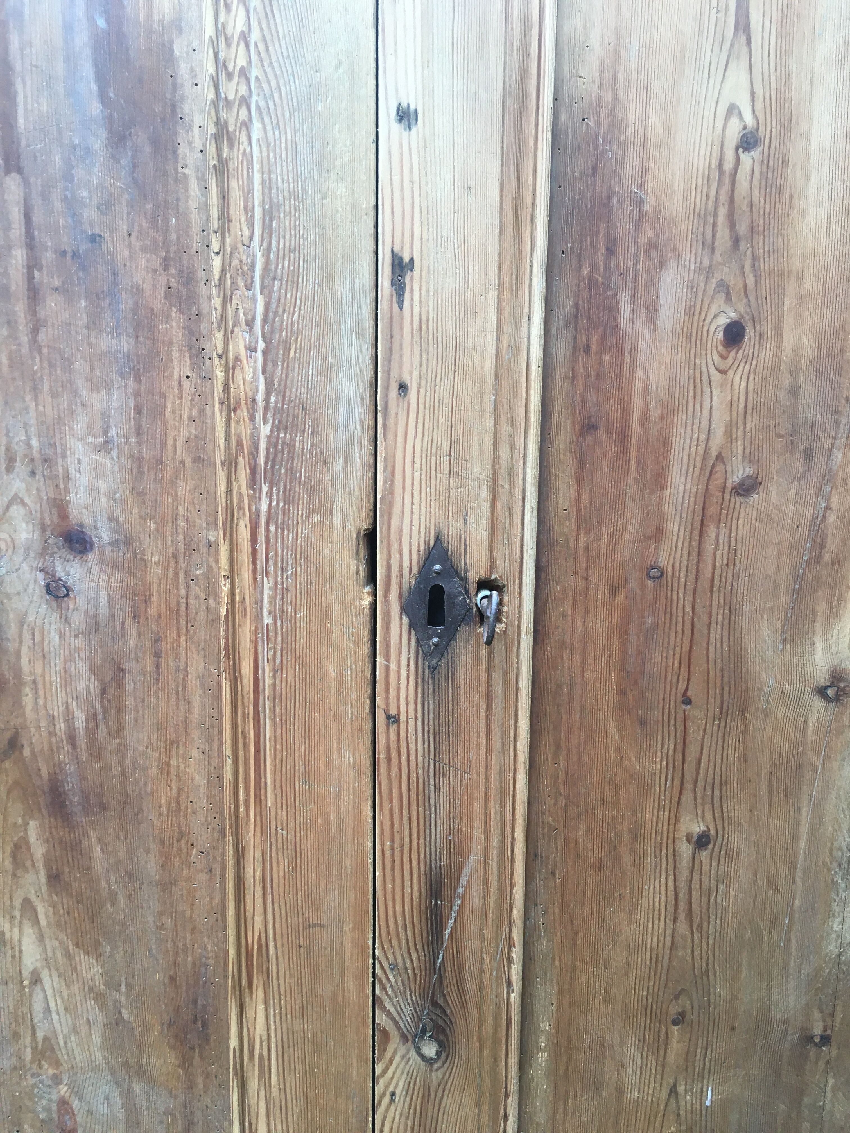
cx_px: 425
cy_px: 566
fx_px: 949
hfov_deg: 48.2
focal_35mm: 29
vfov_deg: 61.7
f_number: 2.2
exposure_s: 1/33
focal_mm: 4.15
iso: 32
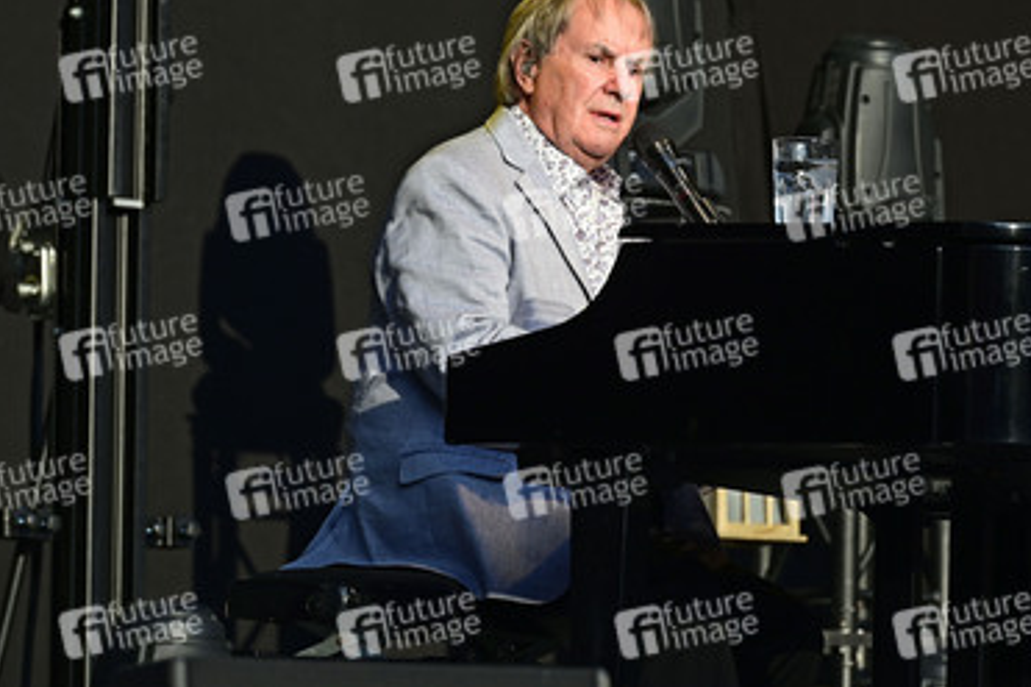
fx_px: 6956
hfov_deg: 8.5
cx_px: 613
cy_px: 278
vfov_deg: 5.6
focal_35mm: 243
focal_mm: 200
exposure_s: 1/320
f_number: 8
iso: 250
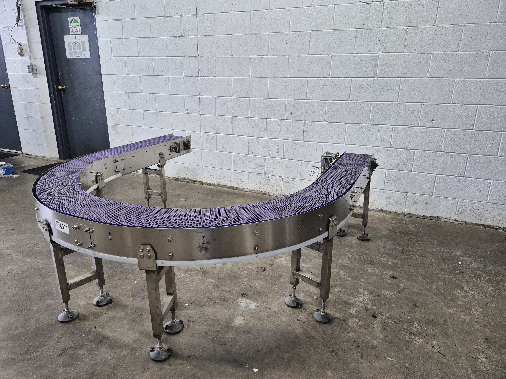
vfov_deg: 58.9
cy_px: 190
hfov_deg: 73.9
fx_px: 336
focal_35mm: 23
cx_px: 253
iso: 250
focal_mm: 5.4
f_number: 1.8
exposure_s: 1/120
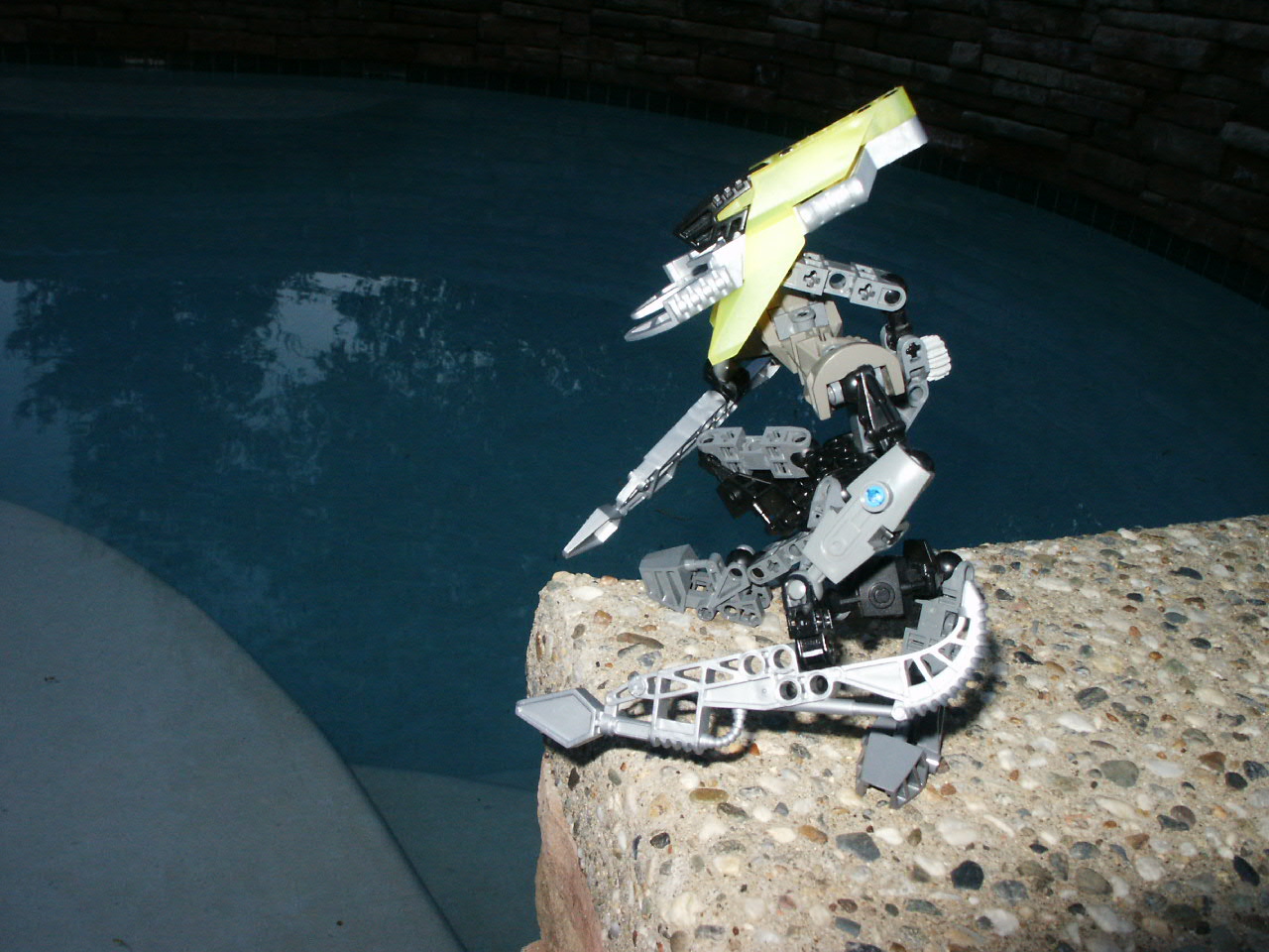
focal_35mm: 35
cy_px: 476
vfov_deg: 40.7
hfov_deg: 52.6
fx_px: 1283
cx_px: 634
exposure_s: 1/45
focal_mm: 7.18
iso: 200
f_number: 6.7
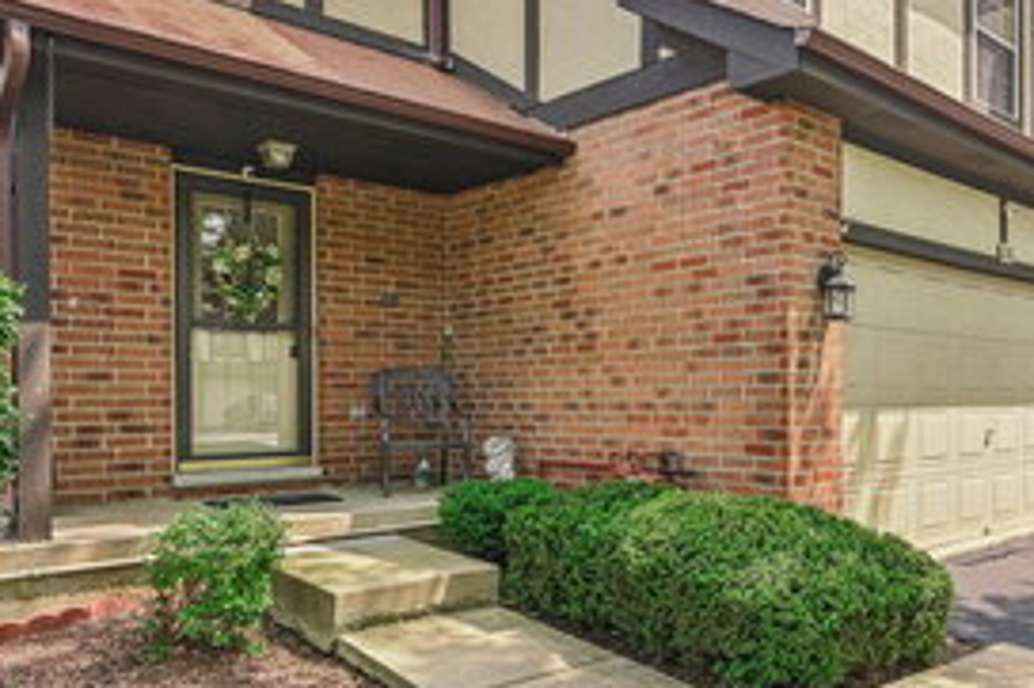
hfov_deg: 61.2
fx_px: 861
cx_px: 642
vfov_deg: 43.5
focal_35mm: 30
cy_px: 392
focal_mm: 17
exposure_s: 1/400
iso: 800
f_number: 8
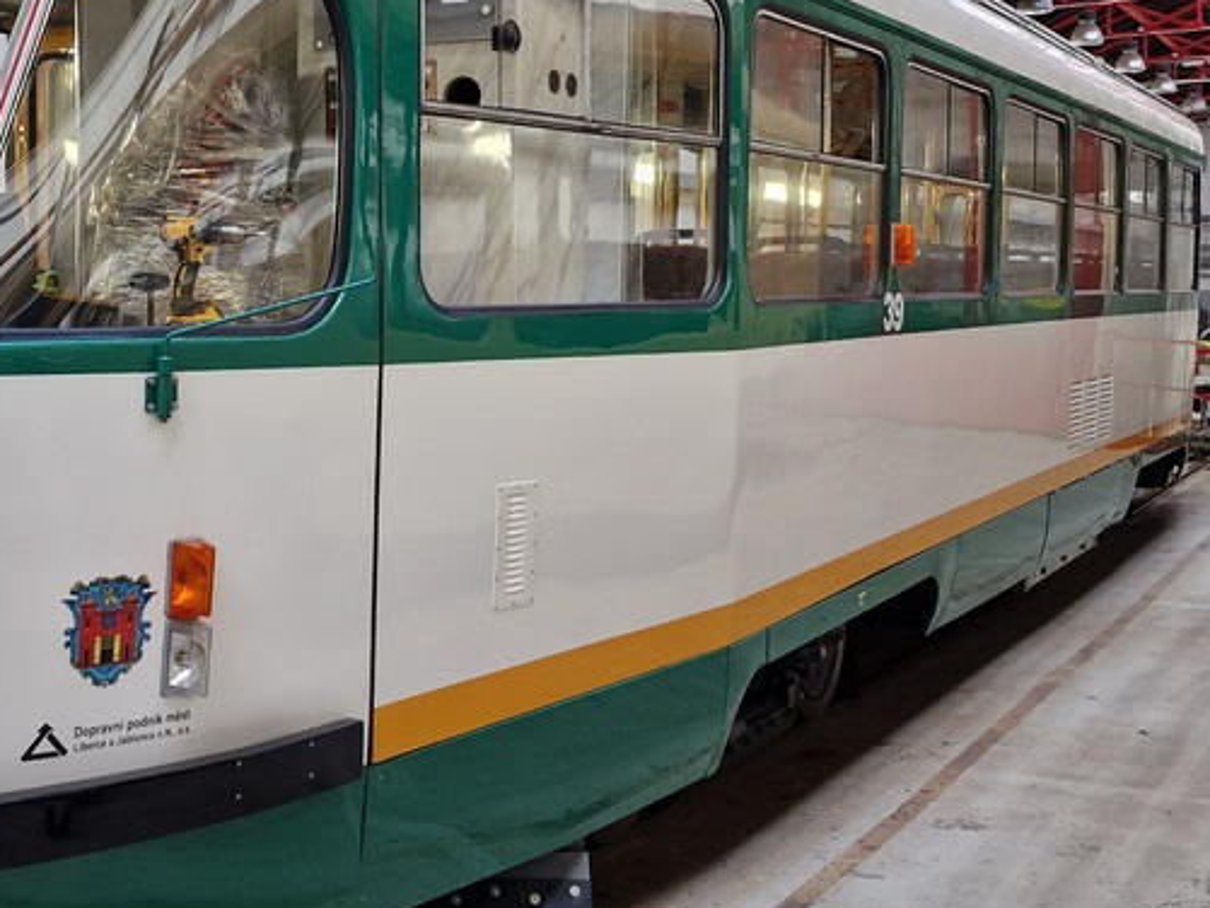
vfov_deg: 30.8
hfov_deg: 39.9
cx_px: 399
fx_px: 1643
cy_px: 340
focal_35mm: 47
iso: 320
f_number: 1.8
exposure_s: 1/120
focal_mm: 6.4
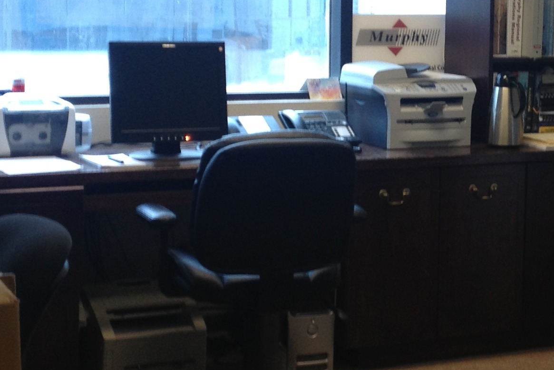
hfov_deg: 19.9
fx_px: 1570
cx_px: 418
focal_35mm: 102
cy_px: 112
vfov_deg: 13.4
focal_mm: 4.28
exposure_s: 1/30
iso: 64
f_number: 2.4
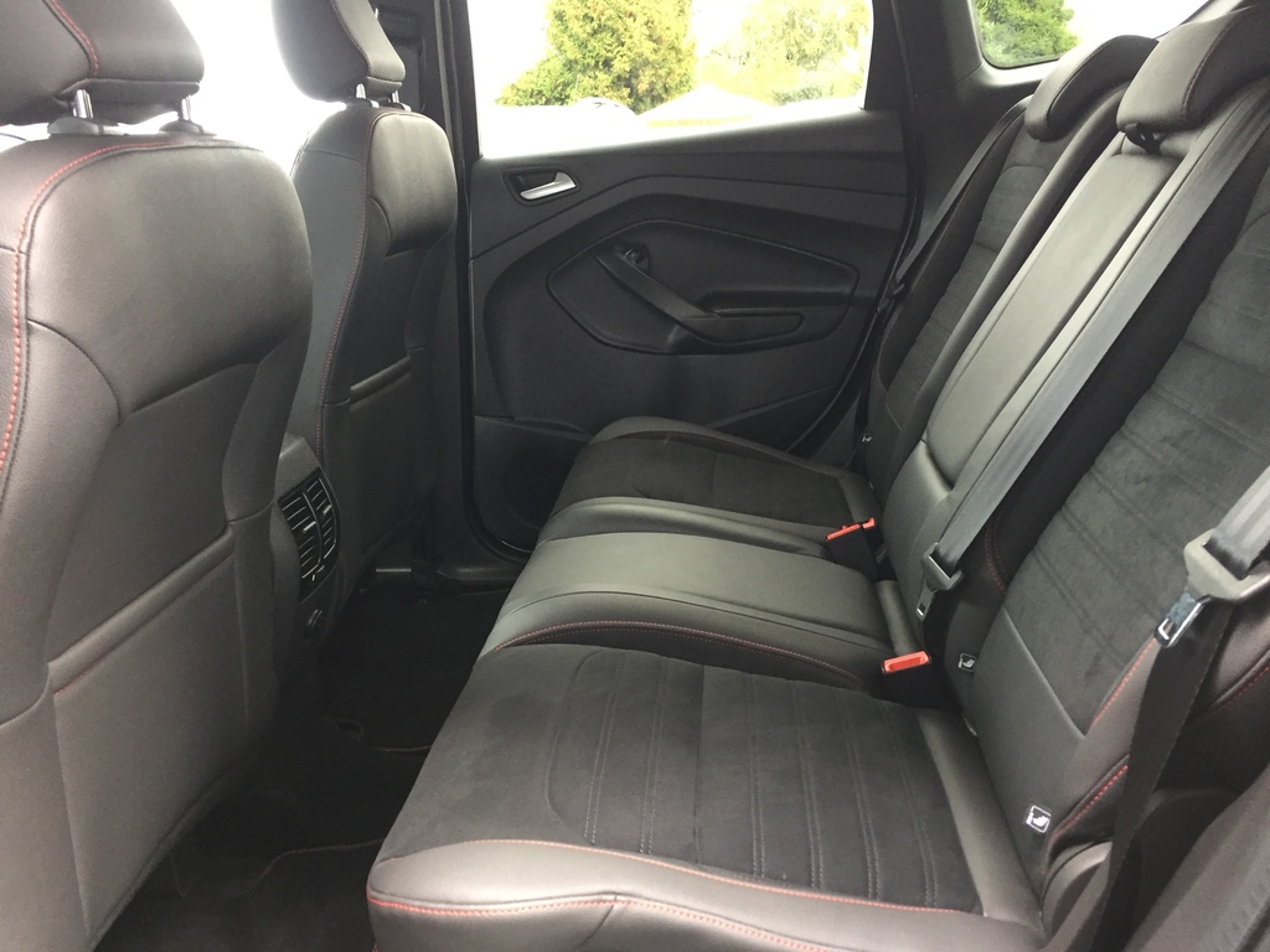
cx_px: 635
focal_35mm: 29
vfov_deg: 48.2
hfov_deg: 61.7
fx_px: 1064
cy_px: 476
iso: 160
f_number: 2.2
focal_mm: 4.15
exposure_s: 1/33
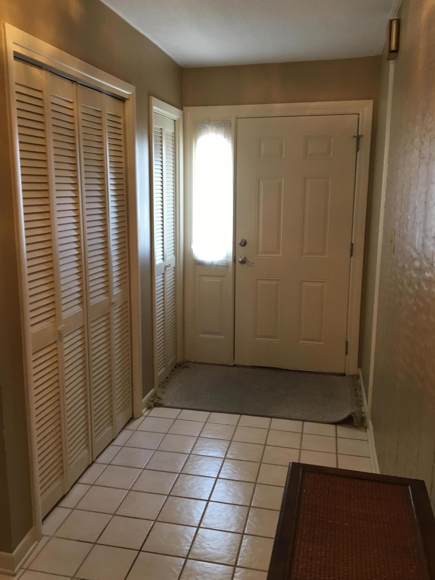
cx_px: 206
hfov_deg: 45.4
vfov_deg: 58.3
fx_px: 519
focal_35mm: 31
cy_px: 284
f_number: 2.2
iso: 80
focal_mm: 4.15
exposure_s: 1/30
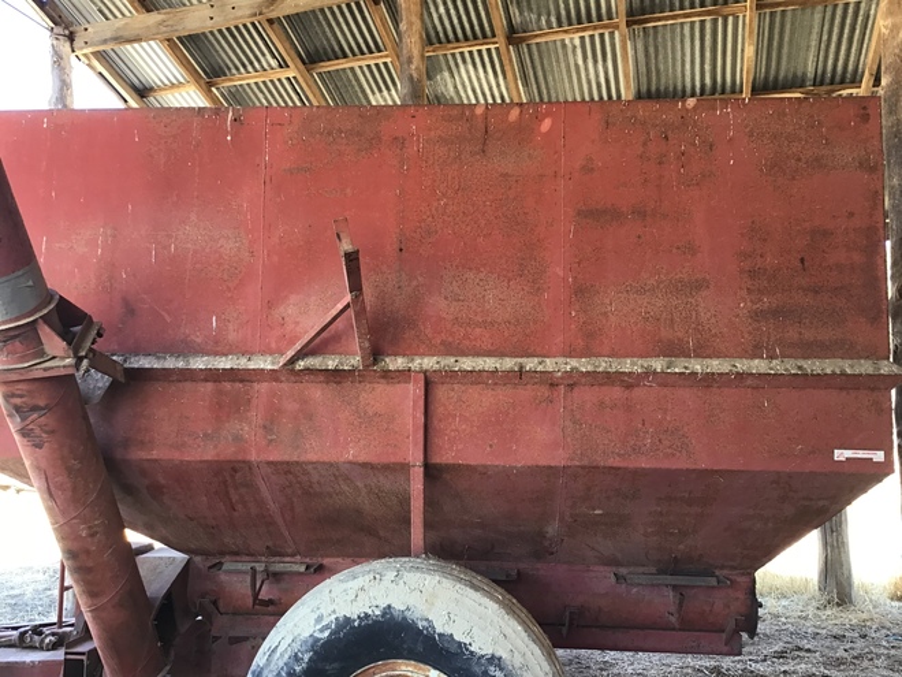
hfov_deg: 58.4
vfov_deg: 45.4
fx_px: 808
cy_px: 338
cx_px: 451
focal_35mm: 31
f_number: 2.4
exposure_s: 1/33
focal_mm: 3.3
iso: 25
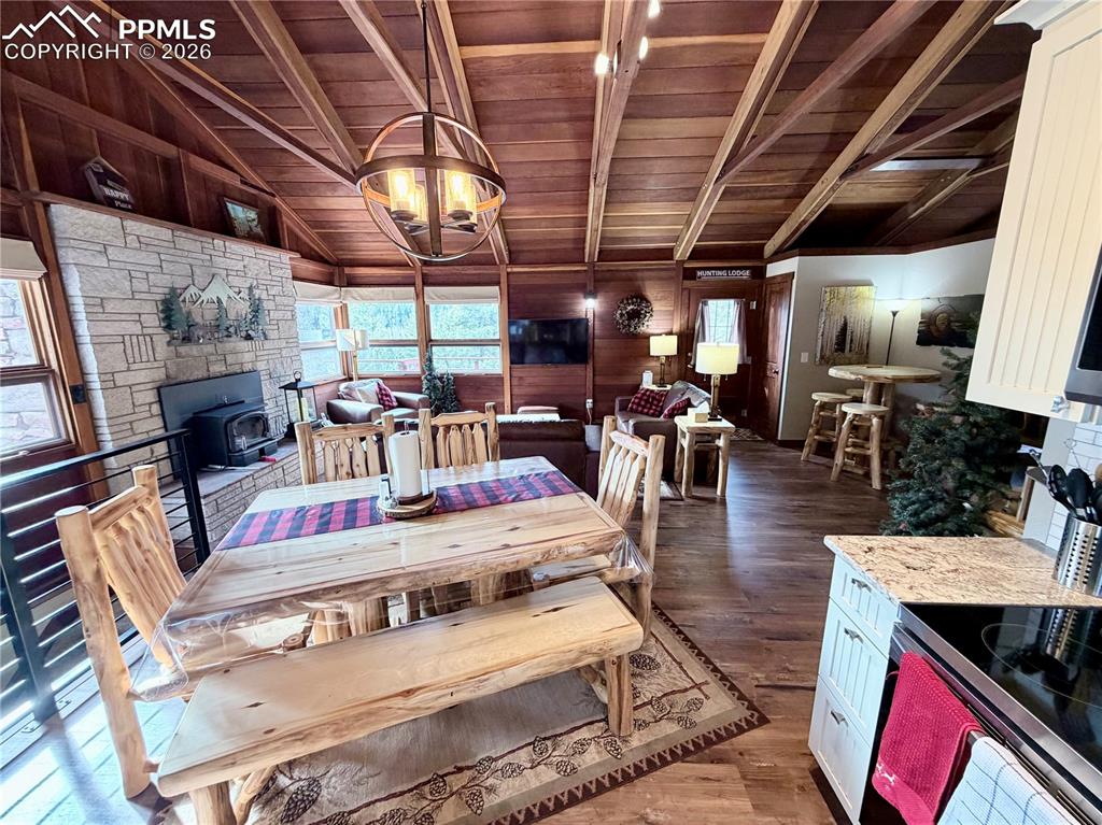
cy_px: 412
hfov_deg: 102.1
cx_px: 551
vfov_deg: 85.6
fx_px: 445
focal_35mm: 14
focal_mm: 2.22
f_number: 2.2
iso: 250
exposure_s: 1/60
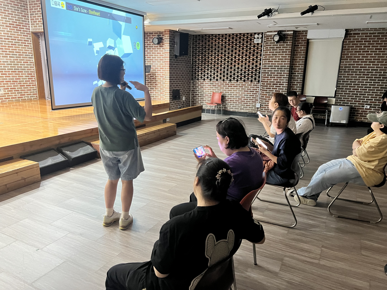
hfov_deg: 67.3
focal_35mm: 26
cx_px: 194
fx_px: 291
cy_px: 145
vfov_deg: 53.1
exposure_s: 1/40
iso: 640
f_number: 1.5
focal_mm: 5.7
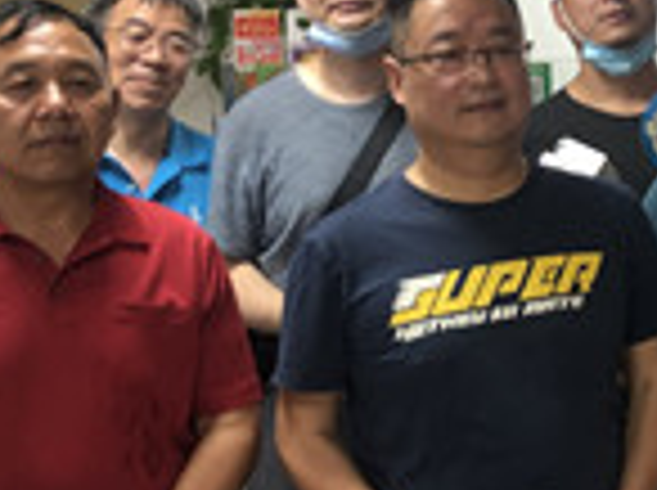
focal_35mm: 96
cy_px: 128
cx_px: 675
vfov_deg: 15.3
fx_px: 1819
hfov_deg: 19.8
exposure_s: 1/20
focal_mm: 3.99
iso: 40
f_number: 1.8
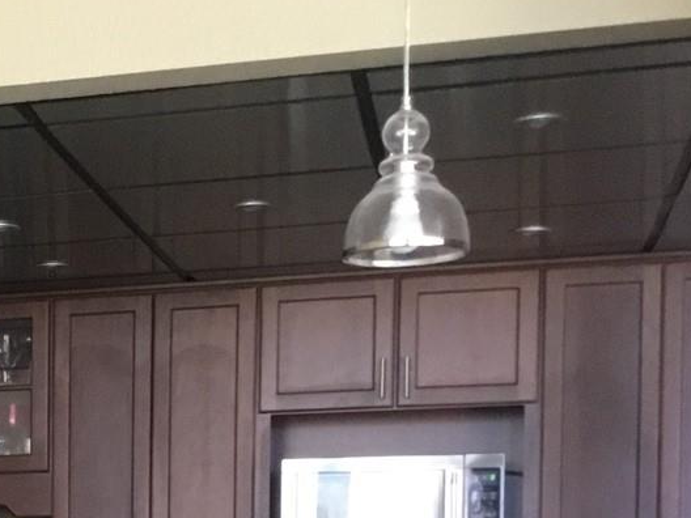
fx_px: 1876
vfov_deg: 15.0
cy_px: 665
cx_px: -225
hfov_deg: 19.2
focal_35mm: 94
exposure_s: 1/30
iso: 125
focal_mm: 3.3
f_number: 2.4
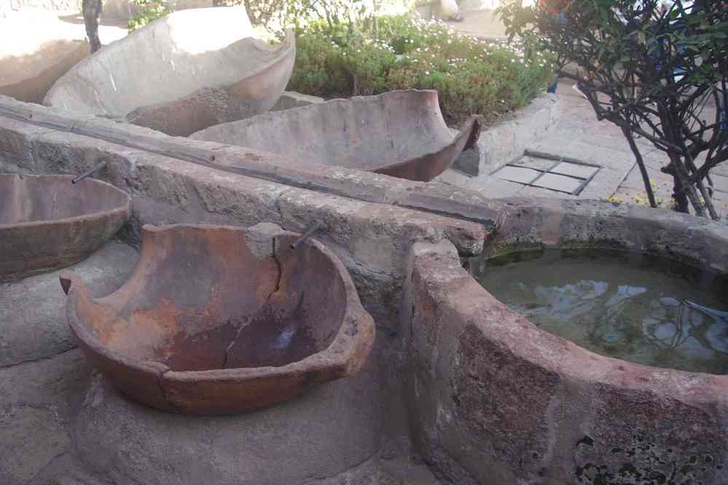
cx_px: 364
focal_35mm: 30
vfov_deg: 43.6
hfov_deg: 61.9
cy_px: 242
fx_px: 607
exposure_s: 1/50
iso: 800
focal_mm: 20
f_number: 5.6
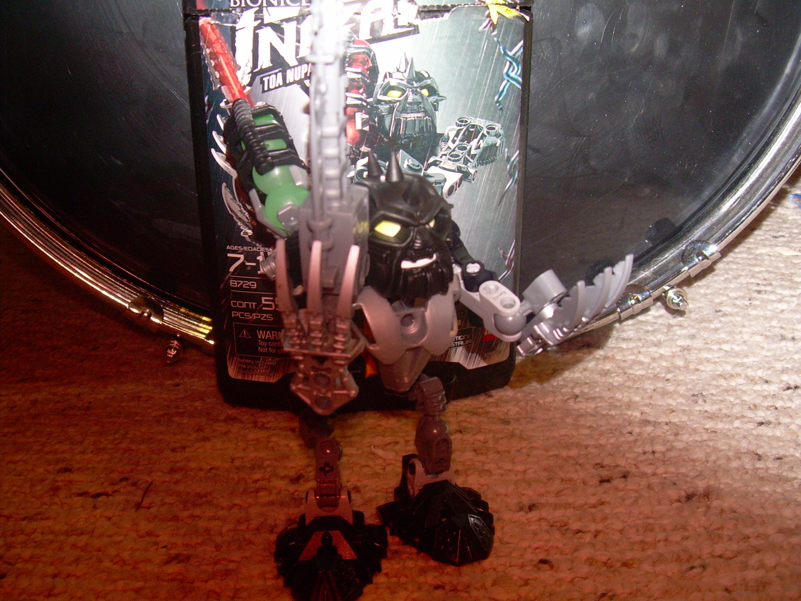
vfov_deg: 37.7
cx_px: 400
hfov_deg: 49.0
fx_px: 879
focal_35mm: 38
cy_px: 300
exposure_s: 1/60
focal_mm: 6.3
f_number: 2.8
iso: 200
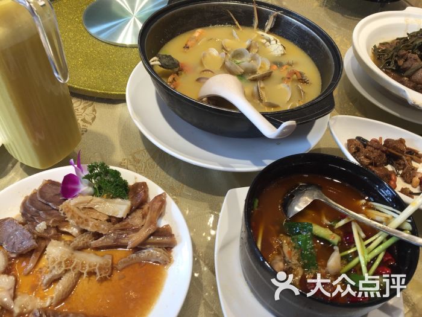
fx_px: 354
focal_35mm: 29
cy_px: 158
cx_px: 211
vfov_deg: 48.2
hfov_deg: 61.7
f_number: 2.2
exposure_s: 1/50
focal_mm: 4.15
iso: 40
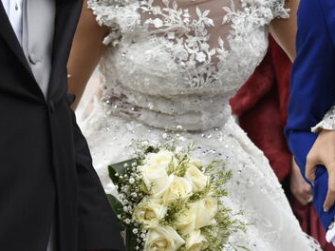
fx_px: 1469
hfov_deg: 12.8
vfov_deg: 9.7
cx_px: 353
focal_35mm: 152
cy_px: 43
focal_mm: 70
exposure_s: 1/800
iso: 1600
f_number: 4.5
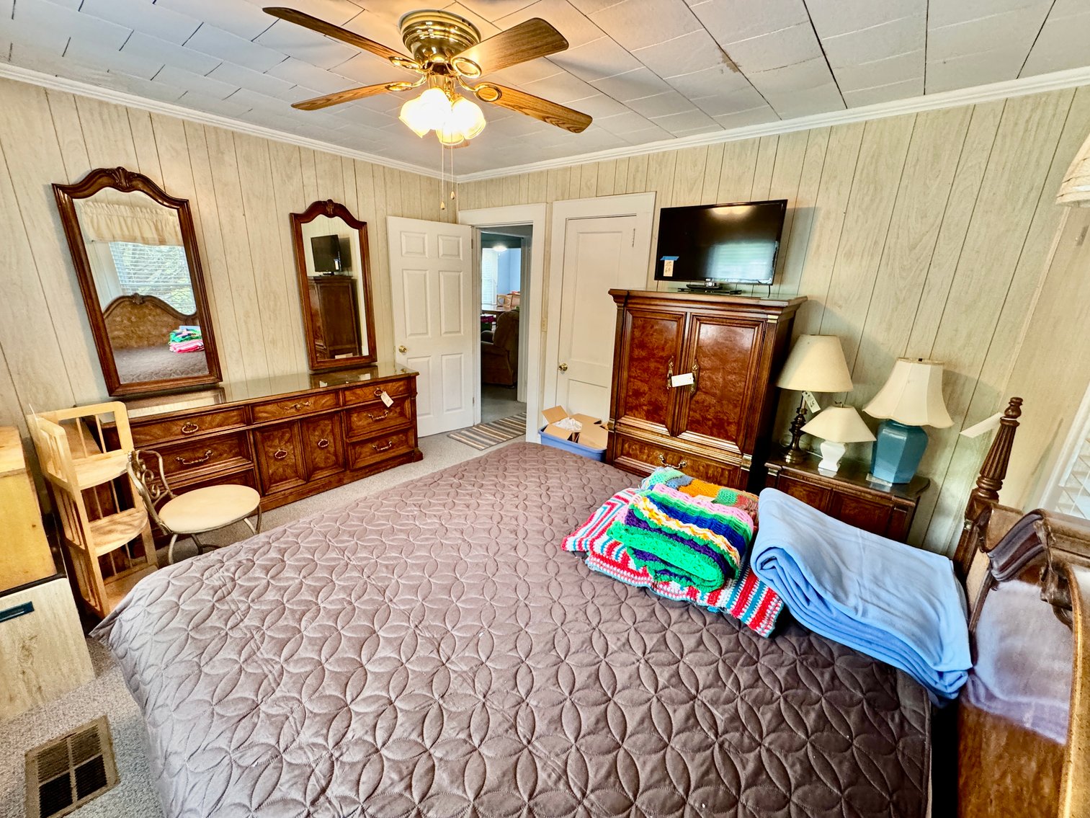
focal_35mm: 14
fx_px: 441
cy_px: 409
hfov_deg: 102.1
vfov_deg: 85.7
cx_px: 545
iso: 400
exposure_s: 1/60
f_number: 2.2
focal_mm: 2.22
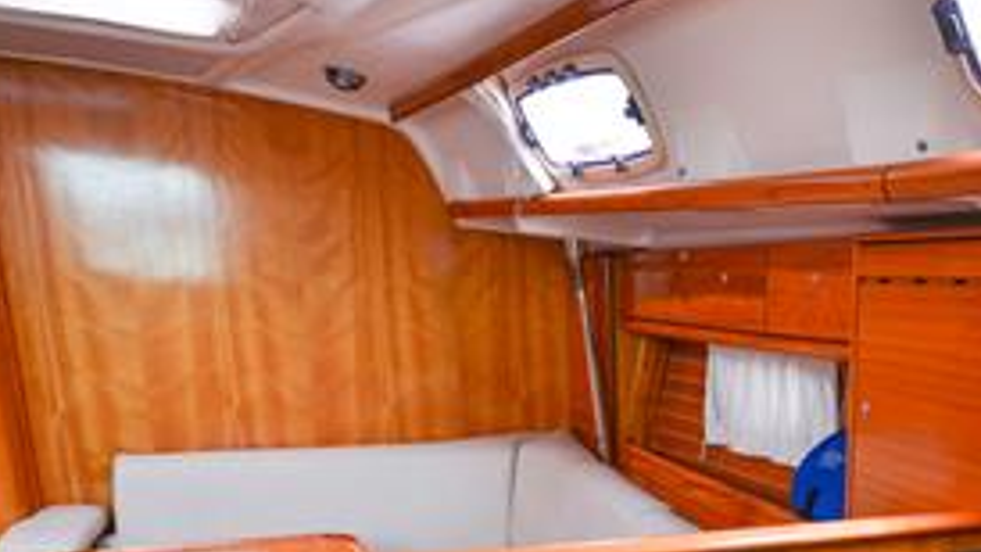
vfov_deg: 28.0
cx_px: 911
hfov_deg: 45.9
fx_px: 1014
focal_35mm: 39
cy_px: 591
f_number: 4.5
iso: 200
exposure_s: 1/80
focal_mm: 17
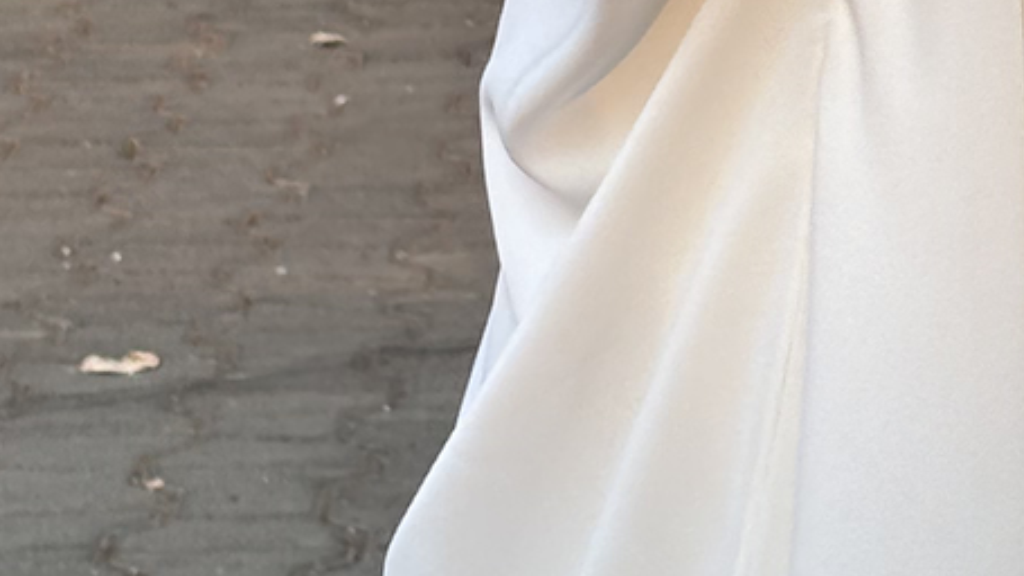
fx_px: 6816
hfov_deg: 8.5
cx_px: 1056
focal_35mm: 251
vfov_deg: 4.7
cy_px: -770
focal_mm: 5.96
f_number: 1.6
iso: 32
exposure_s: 1/799
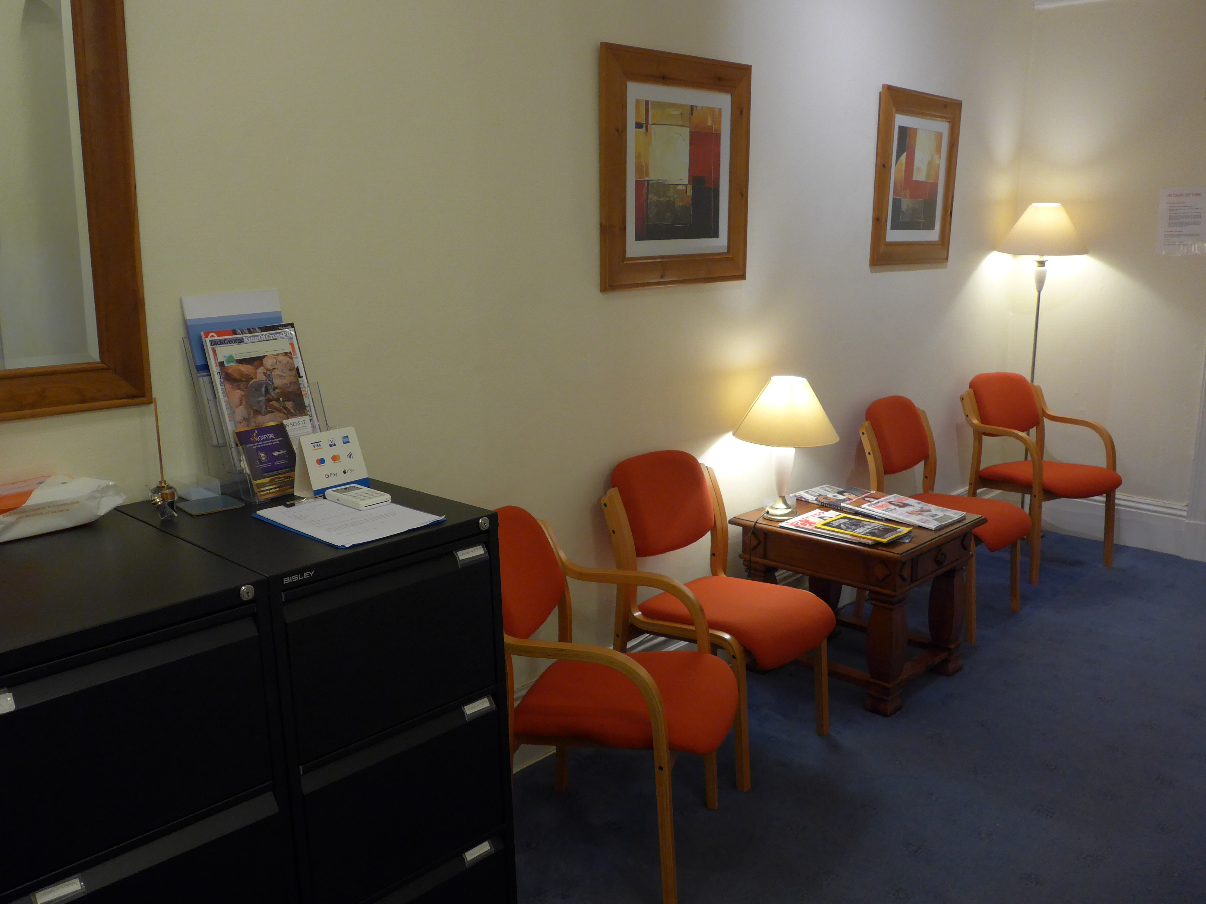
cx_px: 603
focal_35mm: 29
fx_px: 1010
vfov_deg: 48.2
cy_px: 452
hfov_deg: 61.7
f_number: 2
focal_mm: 6
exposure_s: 1/60
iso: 250
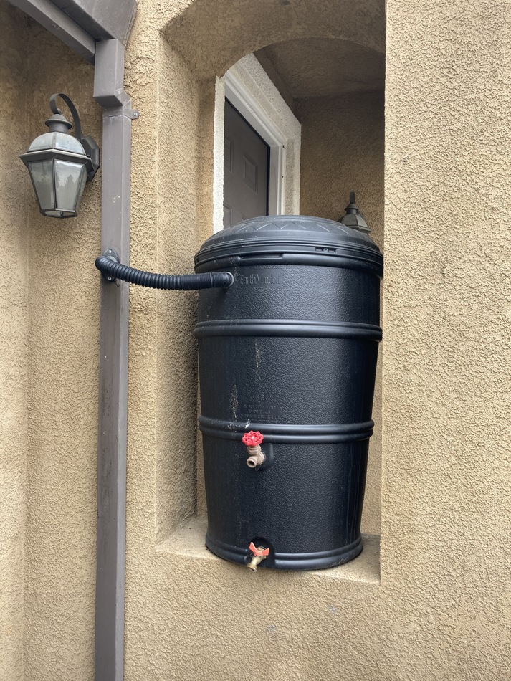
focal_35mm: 28
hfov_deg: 49.8
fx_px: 551
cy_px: 340
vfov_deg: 63.4
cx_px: 256
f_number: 1.8
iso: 25
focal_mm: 3.99
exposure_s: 1/121
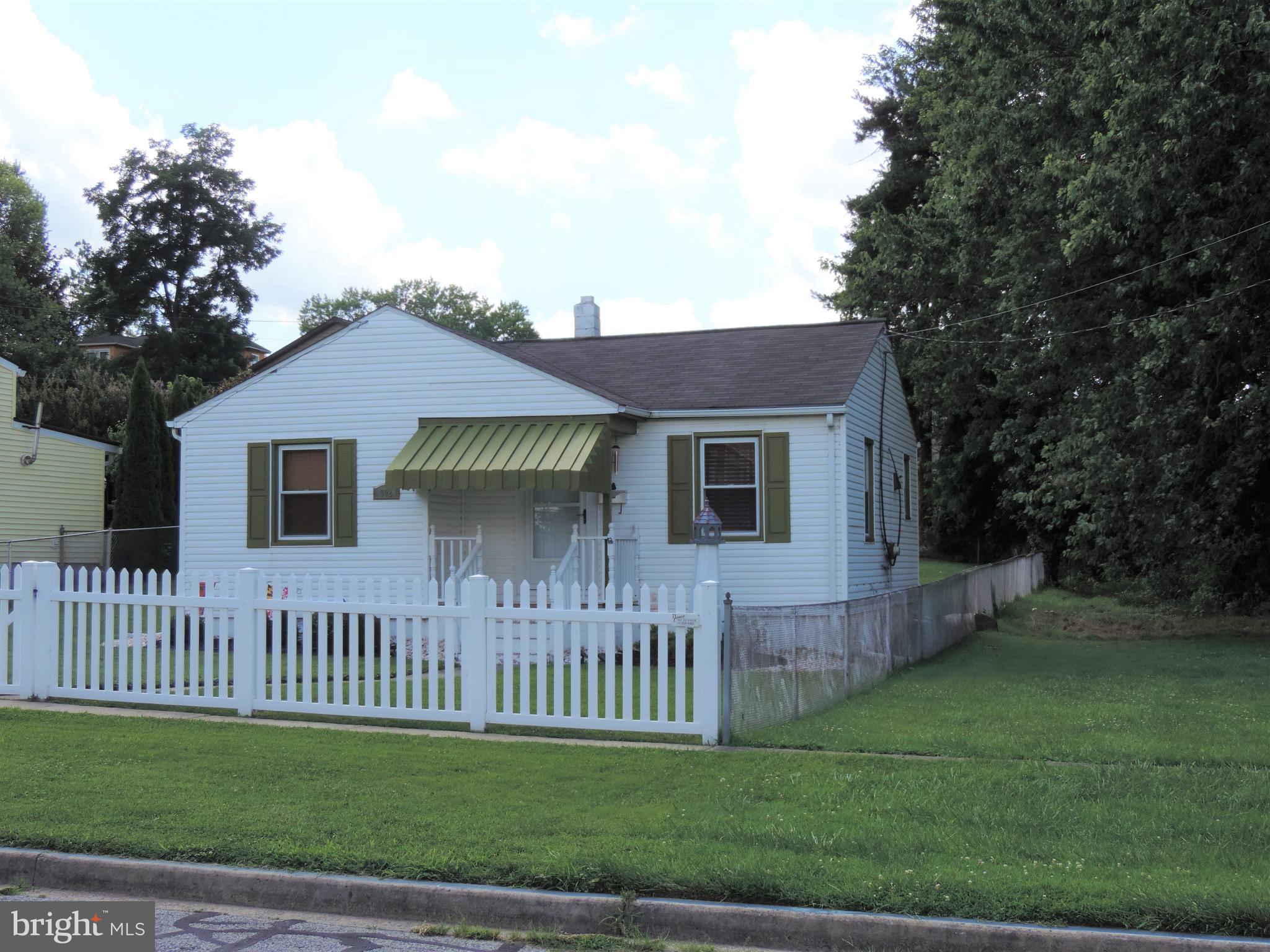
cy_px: 476
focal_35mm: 47
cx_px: 635
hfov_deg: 40.4
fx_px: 1724
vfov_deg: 30.9
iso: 80
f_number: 3.5
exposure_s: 1/640
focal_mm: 8.3
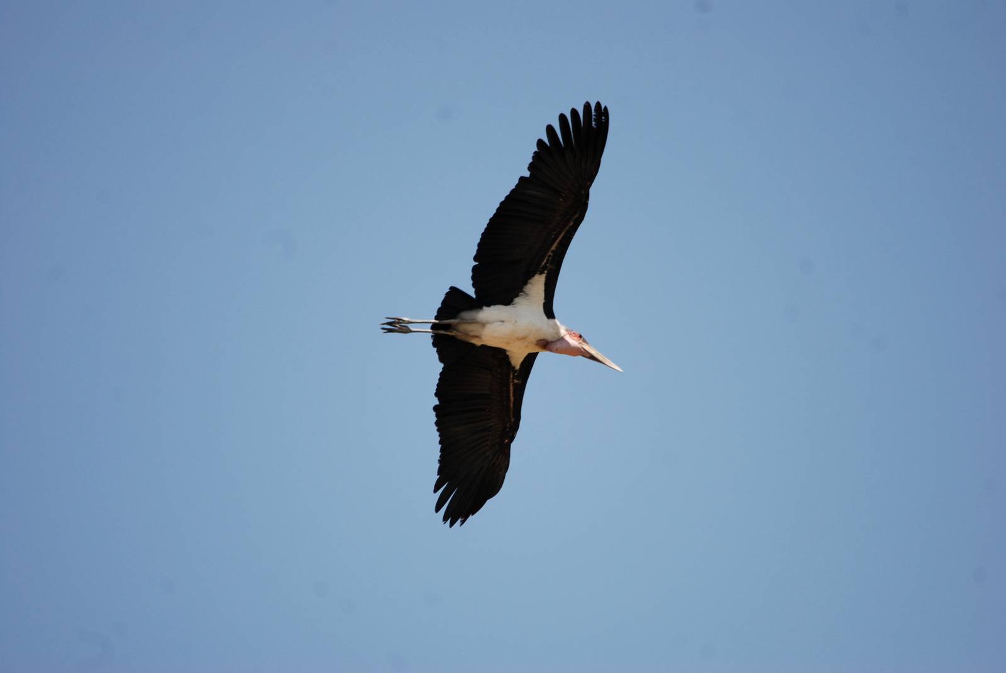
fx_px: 20983
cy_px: 336
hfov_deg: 2.7
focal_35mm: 750
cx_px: 503
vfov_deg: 1.8
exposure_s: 1/640
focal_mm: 500
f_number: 6.3
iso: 200
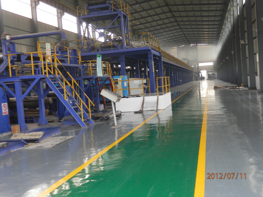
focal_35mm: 40
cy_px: 98
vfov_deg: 36.0
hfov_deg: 46.8
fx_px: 304
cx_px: 132
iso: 100
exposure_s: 1/80
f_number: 3.7
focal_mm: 7.3
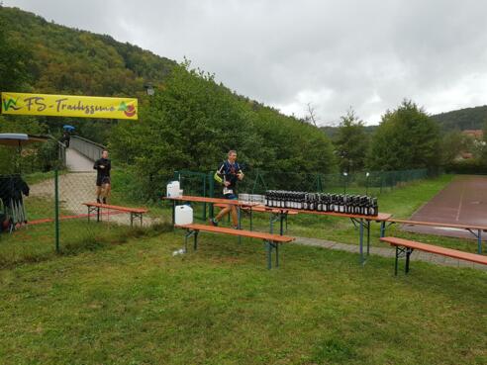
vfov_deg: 53.1
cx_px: 244
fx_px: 366
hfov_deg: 67.3
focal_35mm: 26
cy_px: 182
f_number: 1.7
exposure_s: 1/278
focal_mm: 4.2
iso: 50
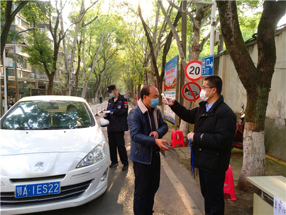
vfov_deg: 61.1
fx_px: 182
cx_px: 143
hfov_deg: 76.4
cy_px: 108
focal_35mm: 22
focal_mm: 3.81
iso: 250
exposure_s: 1/100
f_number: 2.2
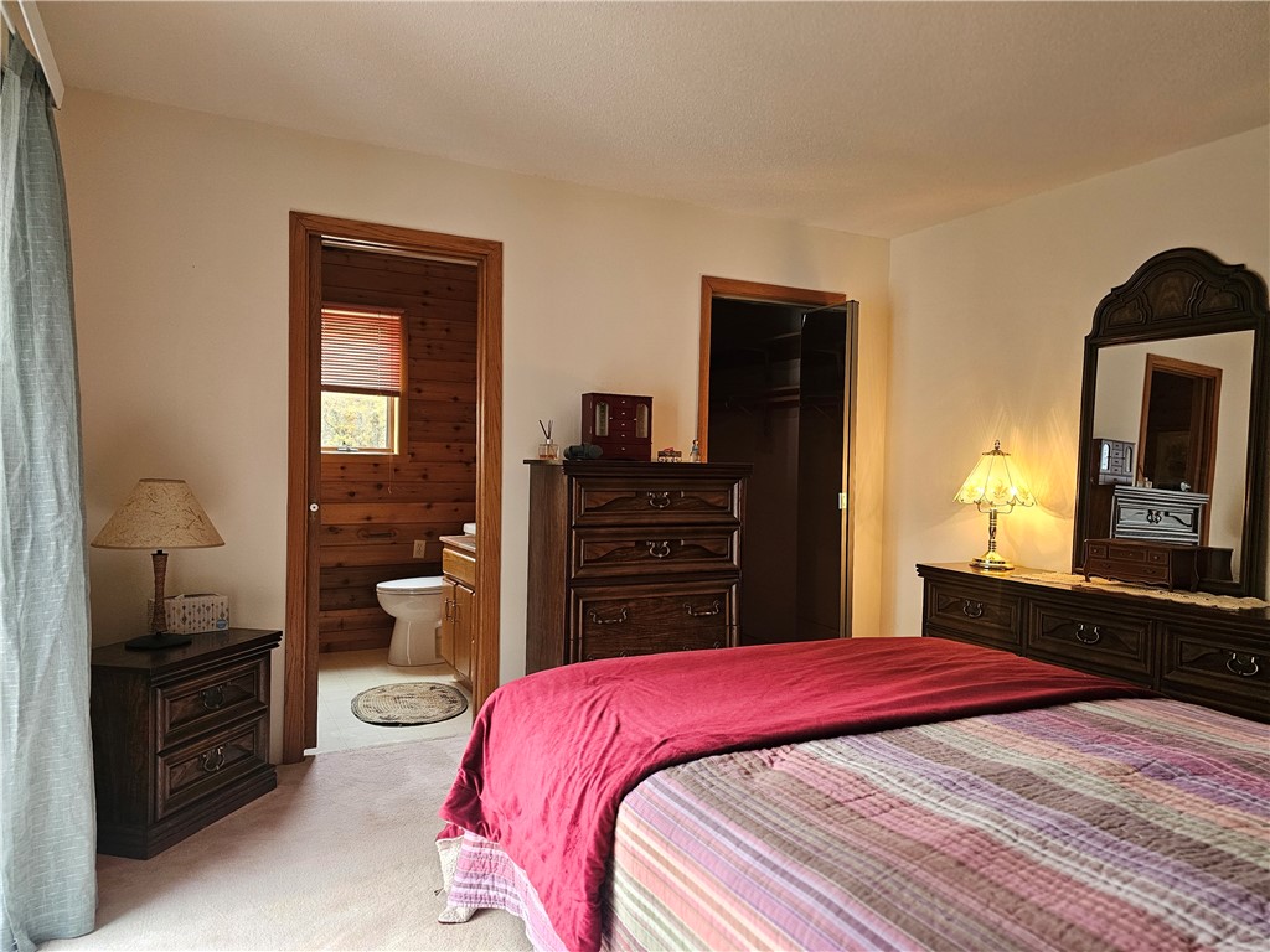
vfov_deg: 58.9
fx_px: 844
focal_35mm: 23
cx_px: 635
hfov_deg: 73.9
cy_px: 476
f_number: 1.7
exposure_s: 1/120
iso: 640
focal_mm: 6.3
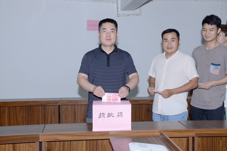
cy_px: 76
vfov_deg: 28.1
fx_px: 303
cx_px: 114
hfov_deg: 41.1
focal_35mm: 48
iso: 160
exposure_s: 1/30
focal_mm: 48
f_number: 5.6
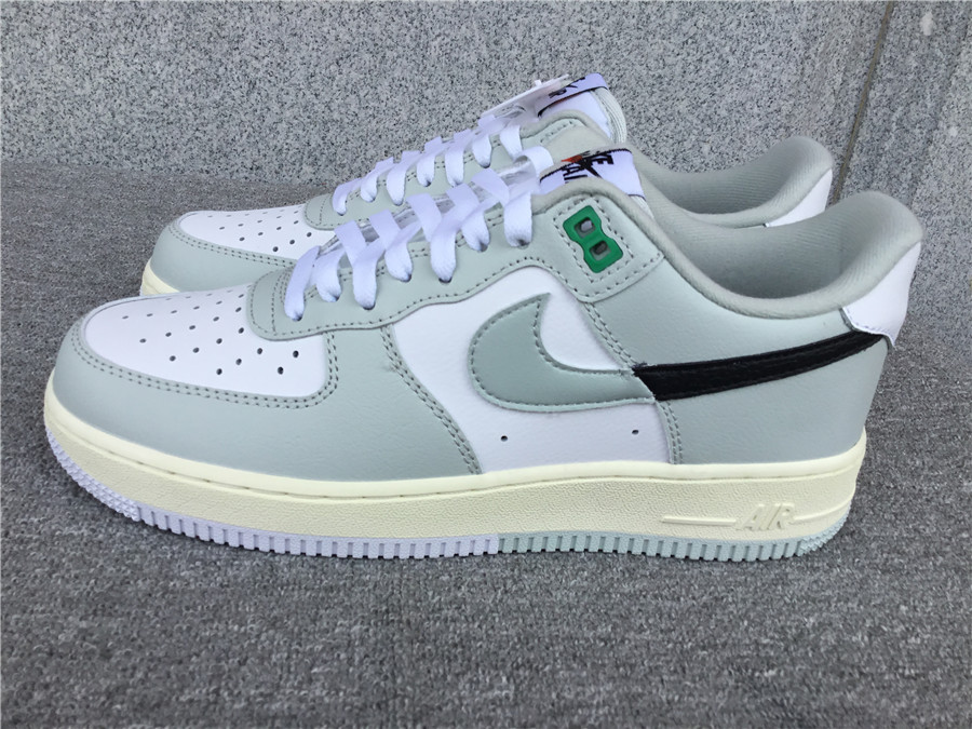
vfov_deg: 45.4
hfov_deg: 58.4
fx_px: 870
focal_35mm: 31
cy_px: 364
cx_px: 486
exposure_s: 1/590
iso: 25
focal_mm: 3.3
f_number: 2.4
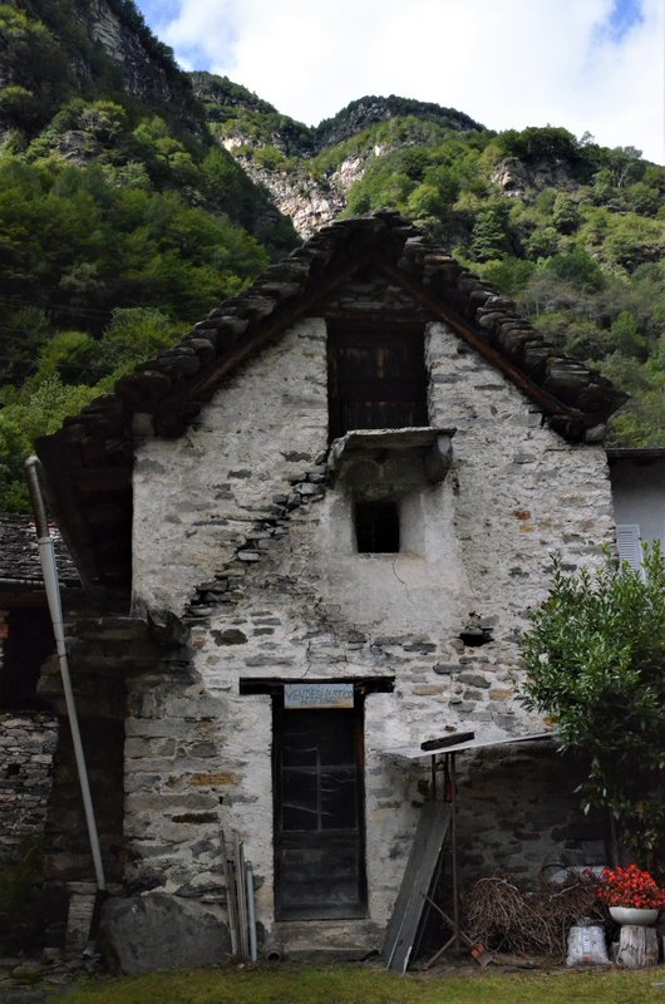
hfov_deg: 39.8
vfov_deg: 57.3
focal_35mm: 33
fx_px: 918
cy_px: 502
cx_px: 332
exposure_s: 1/1000
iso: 6400
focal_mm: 22
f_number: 16
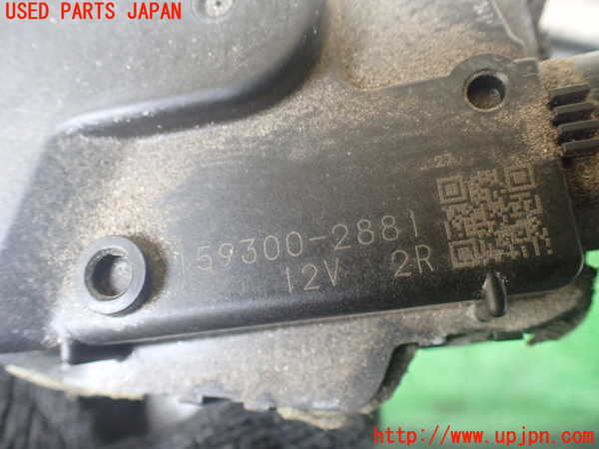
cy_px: 224
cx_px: 300
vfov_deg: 46.8
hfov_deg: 60.0
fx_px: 519
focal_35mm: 30
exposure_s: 1/125
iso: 640
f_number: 2.3
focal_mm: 5.4
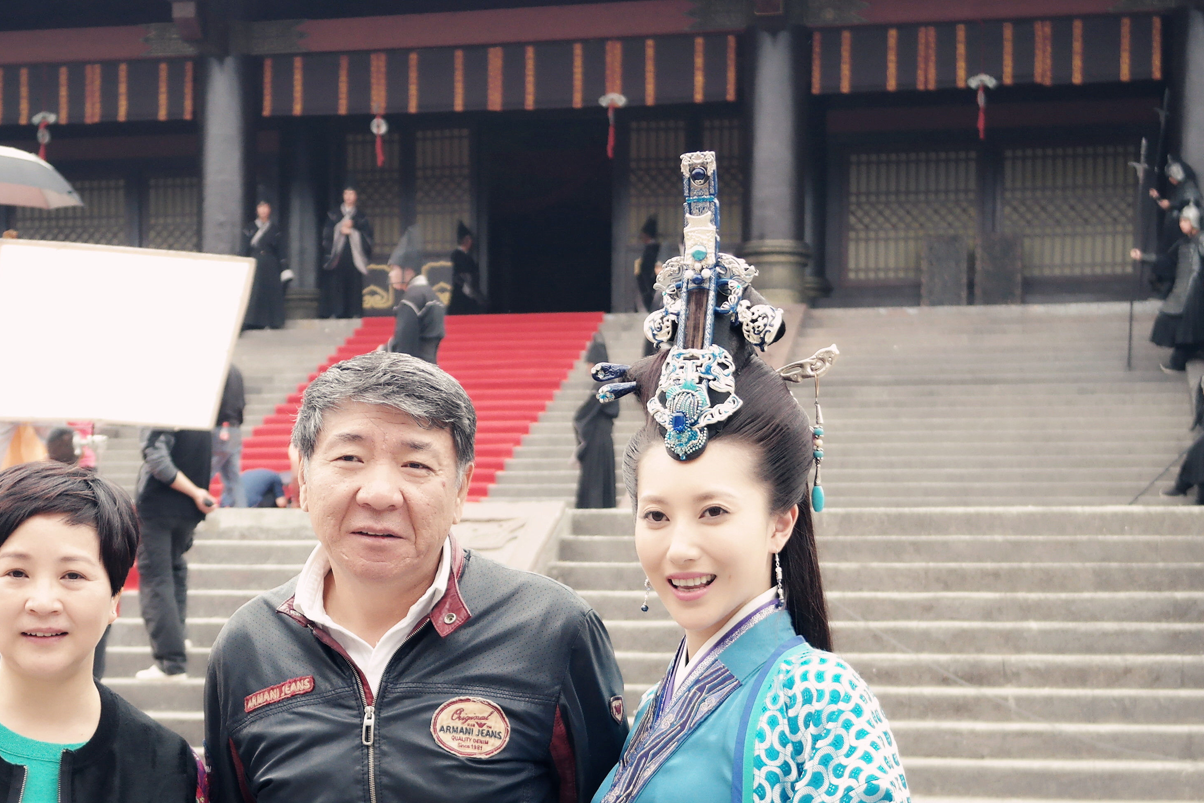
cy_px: 703
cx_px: 465
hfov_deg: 26.9
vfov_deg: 17.9
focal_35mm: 75
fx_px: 2508
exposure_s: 1/500
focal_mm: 26
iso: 400
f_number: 4
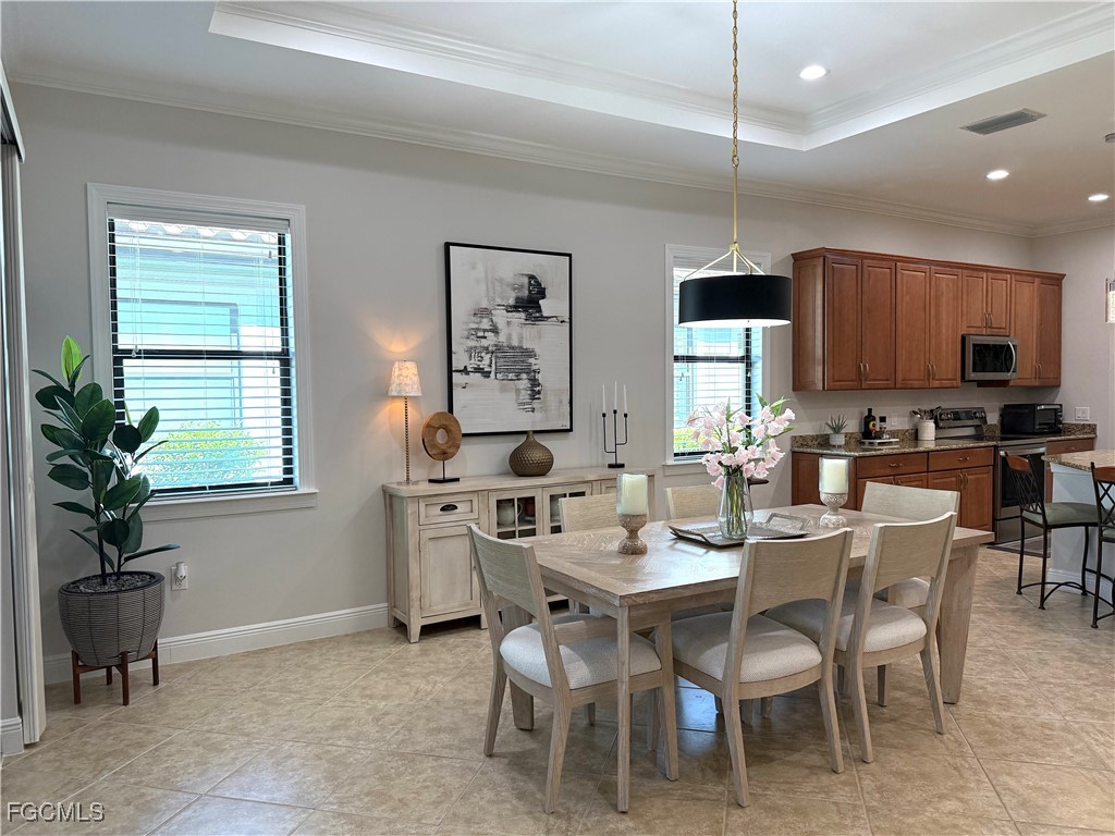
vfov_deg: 56.8
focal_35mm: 24
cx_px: 558
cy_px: 418
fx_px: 773
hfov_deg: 71.6
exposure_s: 1/205
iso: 200
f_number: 1.78
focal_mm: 6.76
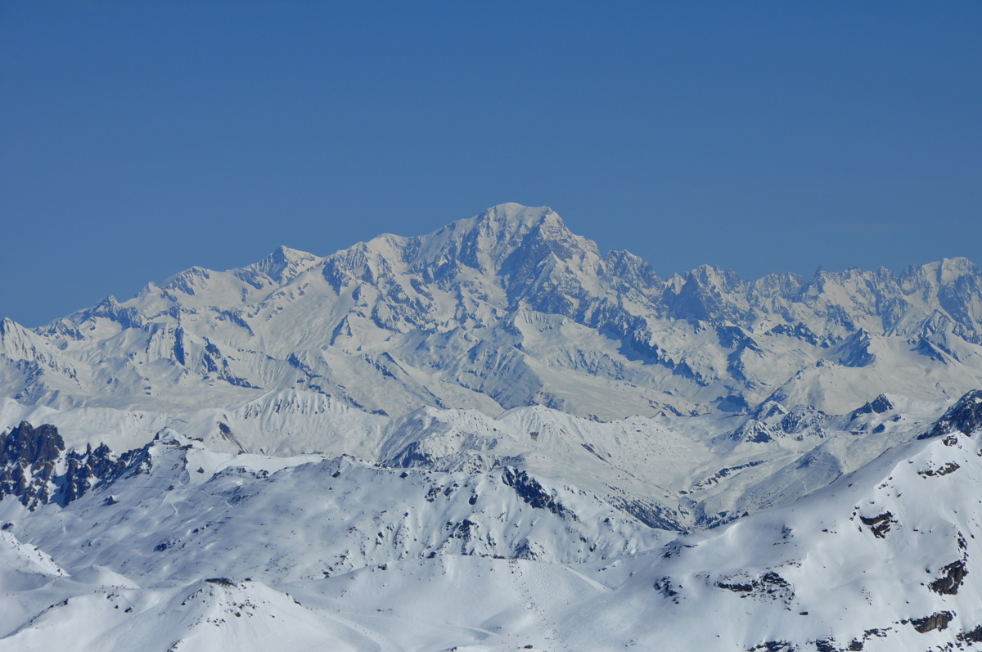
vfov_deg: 8.7
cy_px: 326
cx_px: 491
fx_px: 4291
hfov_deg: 13.1
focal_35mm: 158
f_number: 13
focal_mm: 105
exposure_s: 1/640
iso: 200
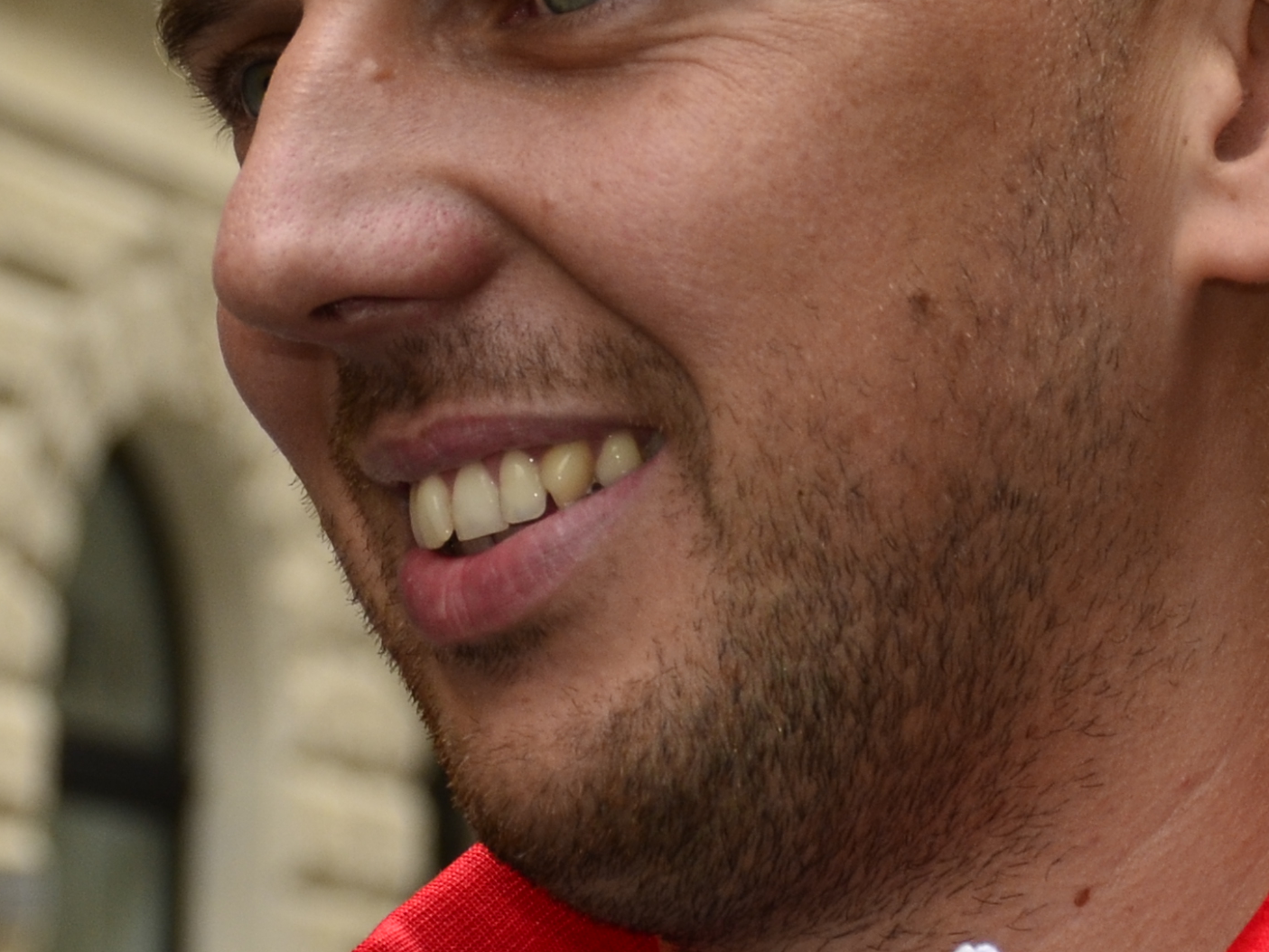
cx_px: 438
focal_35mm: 212
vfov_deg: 7.0
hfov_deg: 9.3
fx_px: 7772
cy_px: 348
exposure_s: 1/250
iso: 250
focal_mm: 42
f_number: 4.8
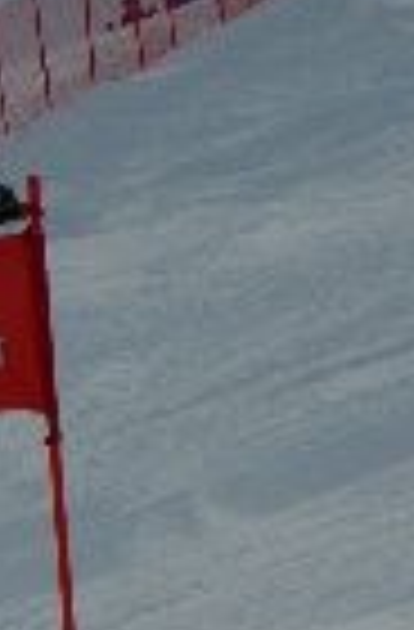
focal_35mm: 914
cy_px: 1692
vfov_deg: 2.3
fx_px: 15917
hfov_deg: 1.5
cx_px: -864
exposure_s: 1/2000
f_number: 8
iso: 250
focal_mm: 85
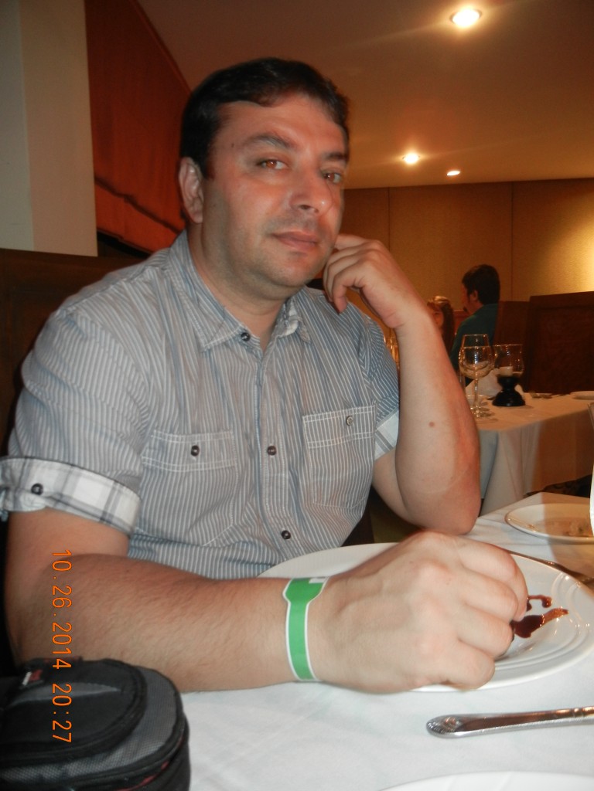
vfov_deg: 60.0
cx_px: 297
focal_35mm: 30
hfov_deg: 46.8
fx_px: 686
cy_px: 396
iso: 400
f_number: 3.5
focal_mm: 5.4
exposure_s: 1/2
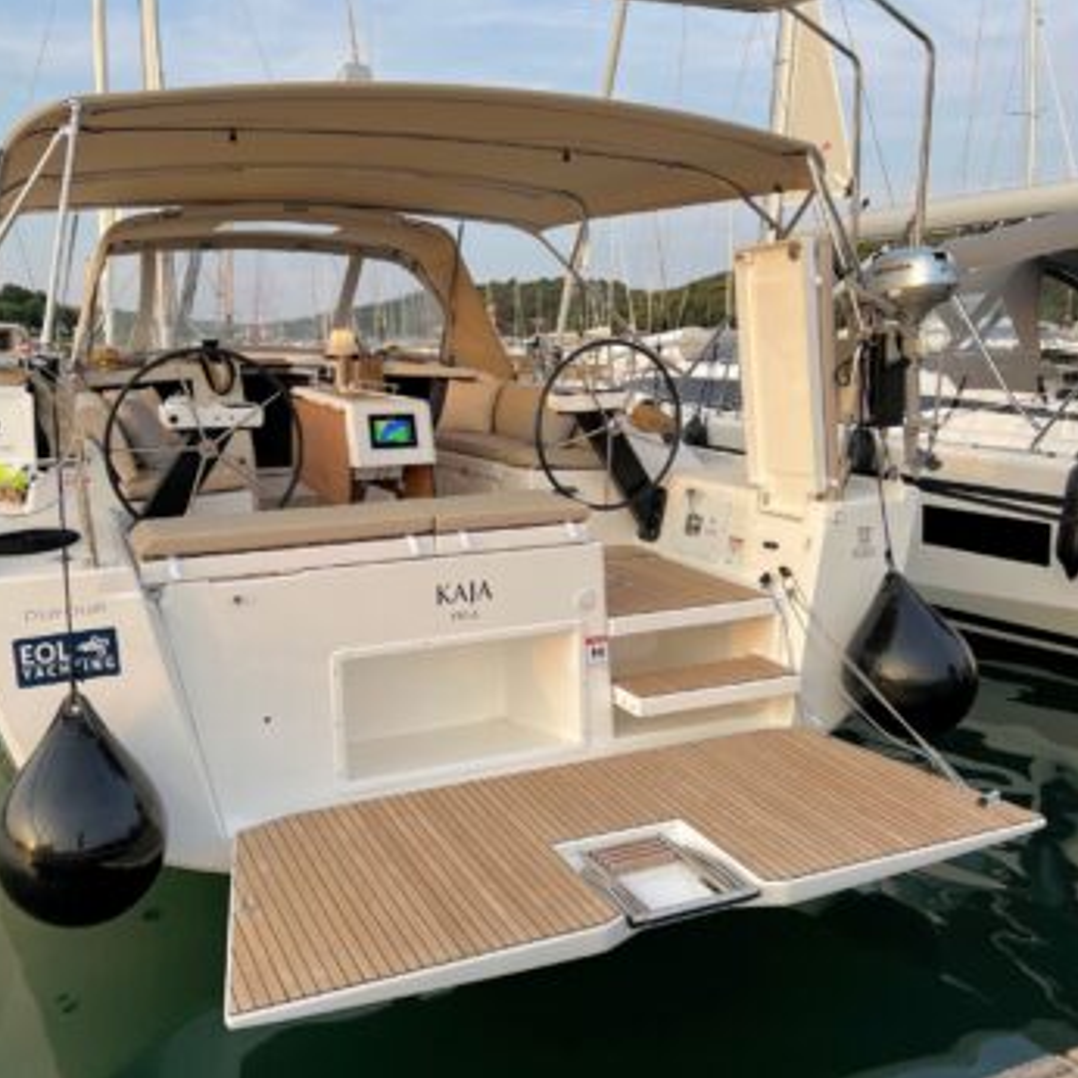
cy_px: 536
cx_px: 413
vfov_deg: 52.5
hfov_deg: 52.0
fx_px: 1092
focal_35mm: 31
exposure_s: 1/803
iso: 50
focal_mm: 5.7
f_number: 1.5
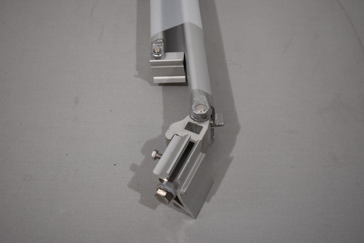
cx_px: 182
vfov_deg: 28.1
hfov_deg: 41.1
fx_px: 485
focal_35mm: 48
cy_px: 122
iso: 640
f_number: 4.5
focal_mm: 32
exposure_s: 1/250
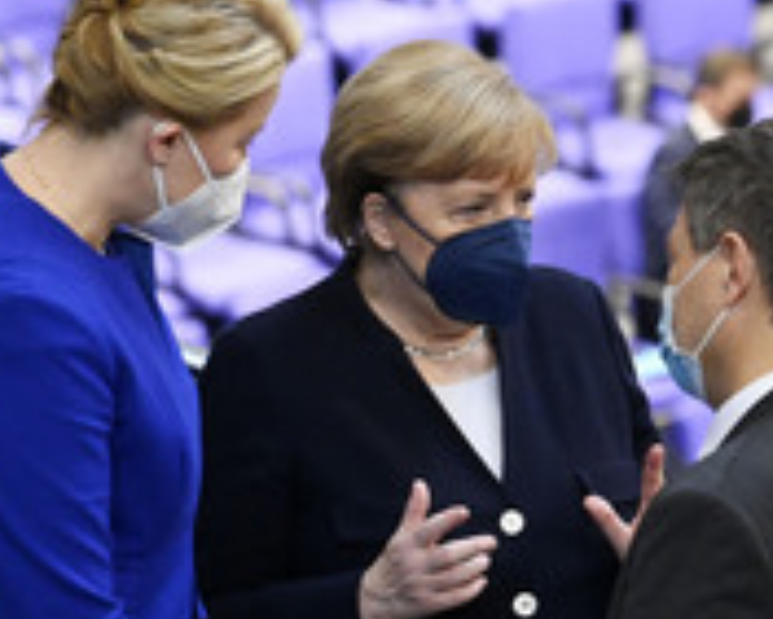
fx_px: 8813
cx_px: 503
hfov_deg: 5.0
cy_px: 558
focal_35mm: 385
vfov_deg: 4.0
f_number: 5
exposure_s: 1/100
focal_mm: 160
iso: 6400
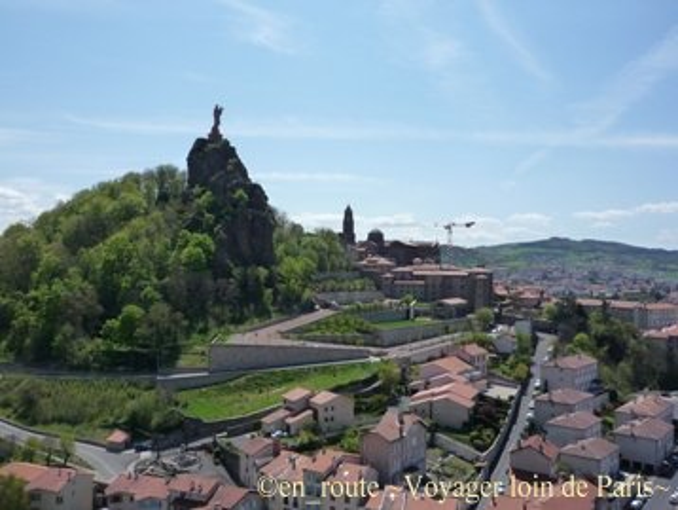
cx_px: 339
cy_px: 255
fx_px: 627
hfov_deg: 56.8
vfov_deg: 44.2
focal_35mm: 32
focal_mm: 4.4
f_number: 5
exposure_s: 1/800
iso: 160
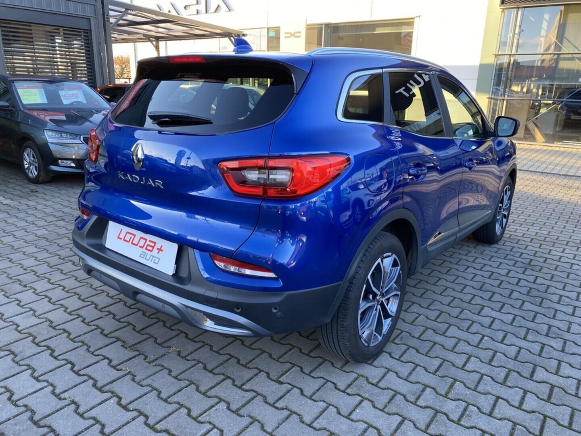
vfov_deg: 53.1
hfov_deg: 67.3
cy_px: 218
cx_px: 290
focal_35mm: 26
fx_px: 436
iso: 64
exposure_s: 1/122
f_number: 1.8
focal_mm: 4.25
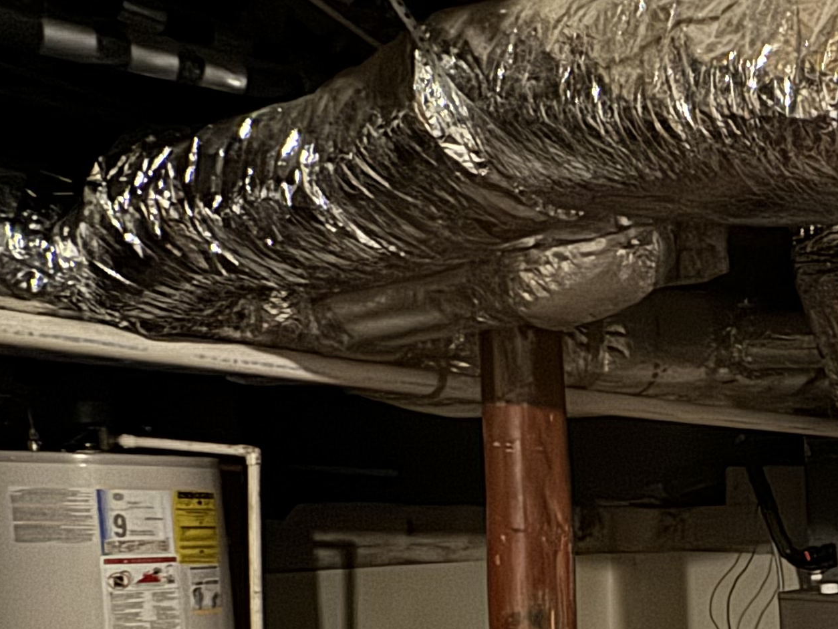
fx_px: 1090
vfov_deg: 29.9
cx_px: 1067
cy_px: 636
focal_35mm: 45
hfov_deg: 32.5
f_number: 2.2
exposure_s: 1/12
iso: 1000
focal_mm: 2.22
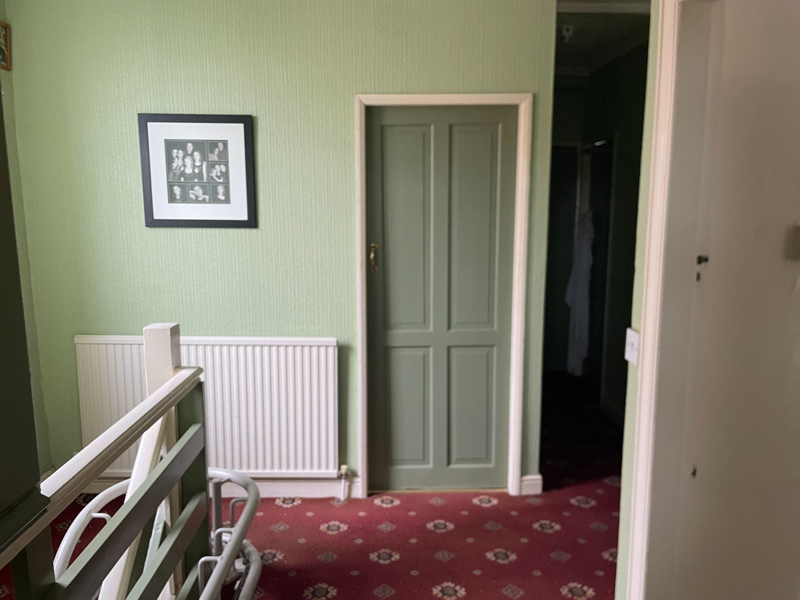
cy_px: 300
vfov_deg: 53.1
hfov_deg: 67.3
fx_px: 601
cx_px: 400
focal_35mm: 26
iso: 125
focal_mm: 4.2
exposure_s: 1/64
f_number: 1.6
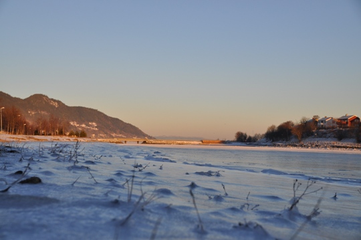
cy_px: 120
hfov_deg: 35.1
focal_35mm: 57
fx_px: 571
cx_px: 180
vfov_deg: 23.7
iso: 200
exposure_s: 1/320
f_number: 9
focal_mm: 38
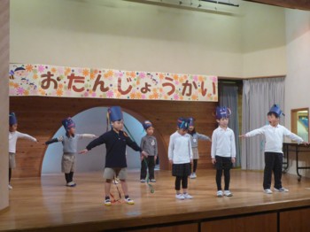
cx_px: 155
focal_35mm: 35
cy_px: 116
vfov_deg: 40.7
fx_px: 313
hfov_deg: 52.7
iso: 400
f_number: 3.7
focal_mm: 6
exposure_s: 1/40
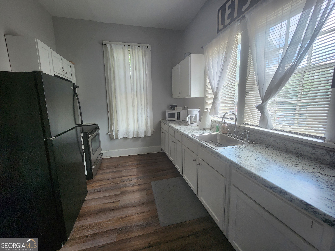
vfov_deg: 89.9
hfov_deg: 106.2
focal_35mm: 13
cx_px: 168
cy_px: 126
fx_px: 126
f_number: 2.2
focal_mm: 2.2
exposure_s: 1/60
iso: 200
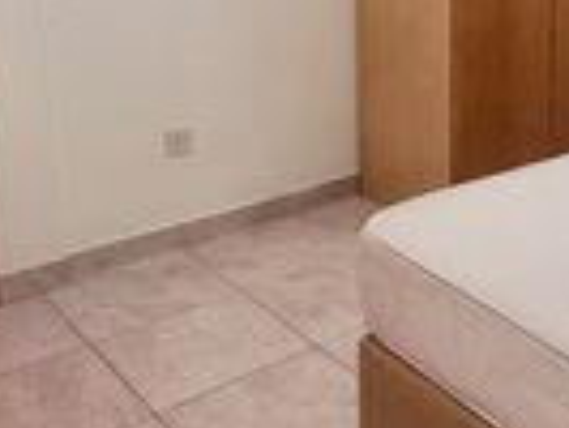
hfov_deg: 32.6
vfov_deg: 25.4
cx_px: 545
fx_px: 905
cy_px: 11
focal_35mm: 55
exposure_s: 1/40
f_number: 2.2
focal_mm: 1.64
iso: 64
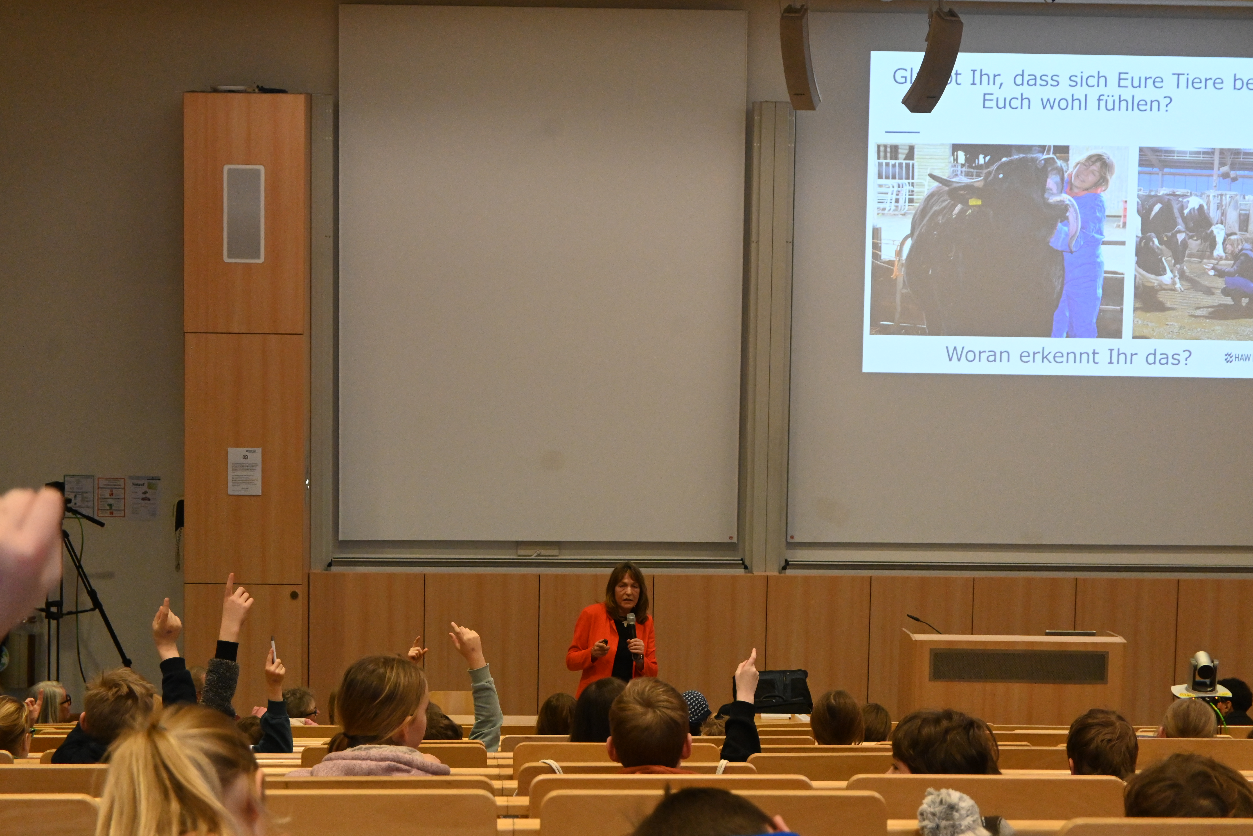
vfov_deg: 18.2
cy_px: 418
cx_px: 626
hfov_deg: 27.0
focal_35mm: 75
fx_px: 2610
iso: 3200
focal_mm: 50
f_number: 6.3
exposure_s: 1/125
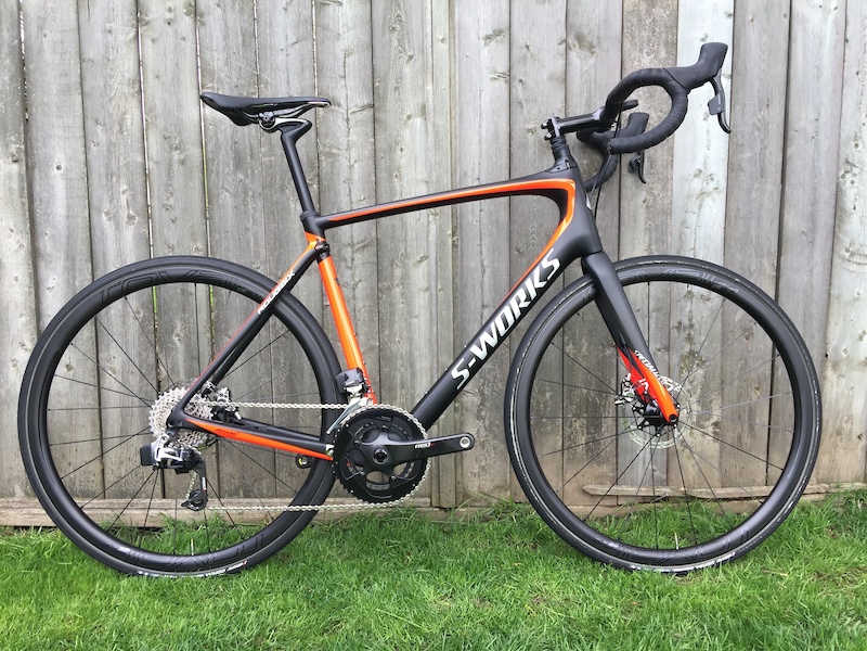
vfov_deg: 48.2
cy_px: 326
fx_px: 726
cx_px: 434
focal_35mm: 29
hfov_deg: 61.7
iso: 32
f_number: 2.2
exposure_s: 1/134
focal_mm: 4.15
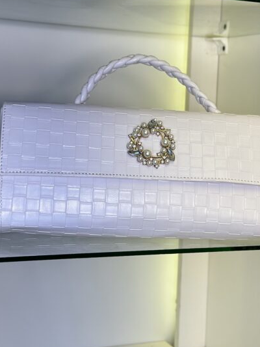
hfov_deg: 20.4
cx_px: 140
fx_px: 721
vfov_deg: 27.0
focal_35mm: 72
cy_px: 136
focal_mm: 6.86
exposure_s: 1/484
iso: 80
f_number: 1.78
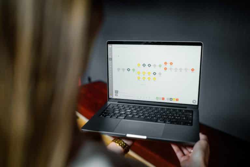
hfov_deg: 54.4
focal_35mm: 35
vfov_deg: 37.9
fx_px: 243
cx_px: 125
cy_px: 84
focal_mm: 35
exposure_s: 1/200
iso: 2500
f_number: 2.2
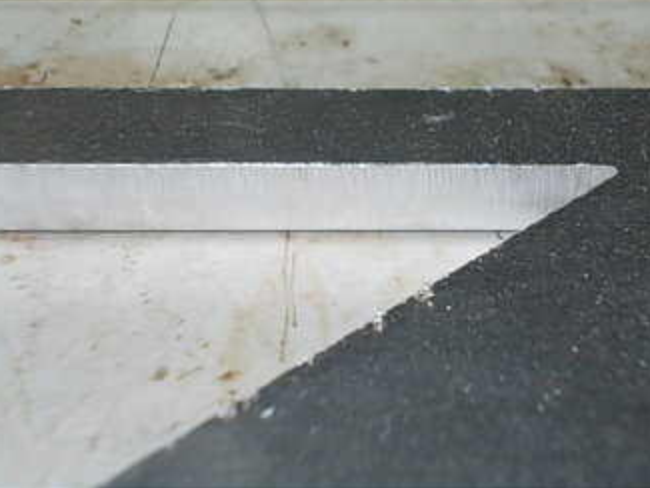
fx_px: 2217
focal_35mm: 118
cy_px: 190
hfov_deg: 16.7
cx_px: 388
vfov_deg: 12.6
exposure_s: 1/60
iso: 200
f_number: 5.3
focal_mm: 13.6
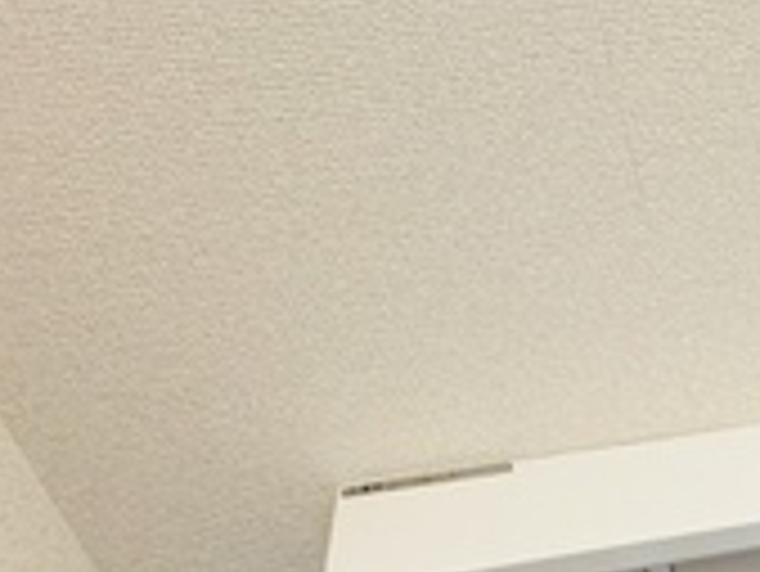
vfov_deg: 23.3
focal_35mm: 58
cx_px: 1097
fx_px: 1274
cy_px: 673
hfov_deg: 25.9
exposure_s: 1/60
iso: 200
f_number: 2.2
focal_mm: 2.22
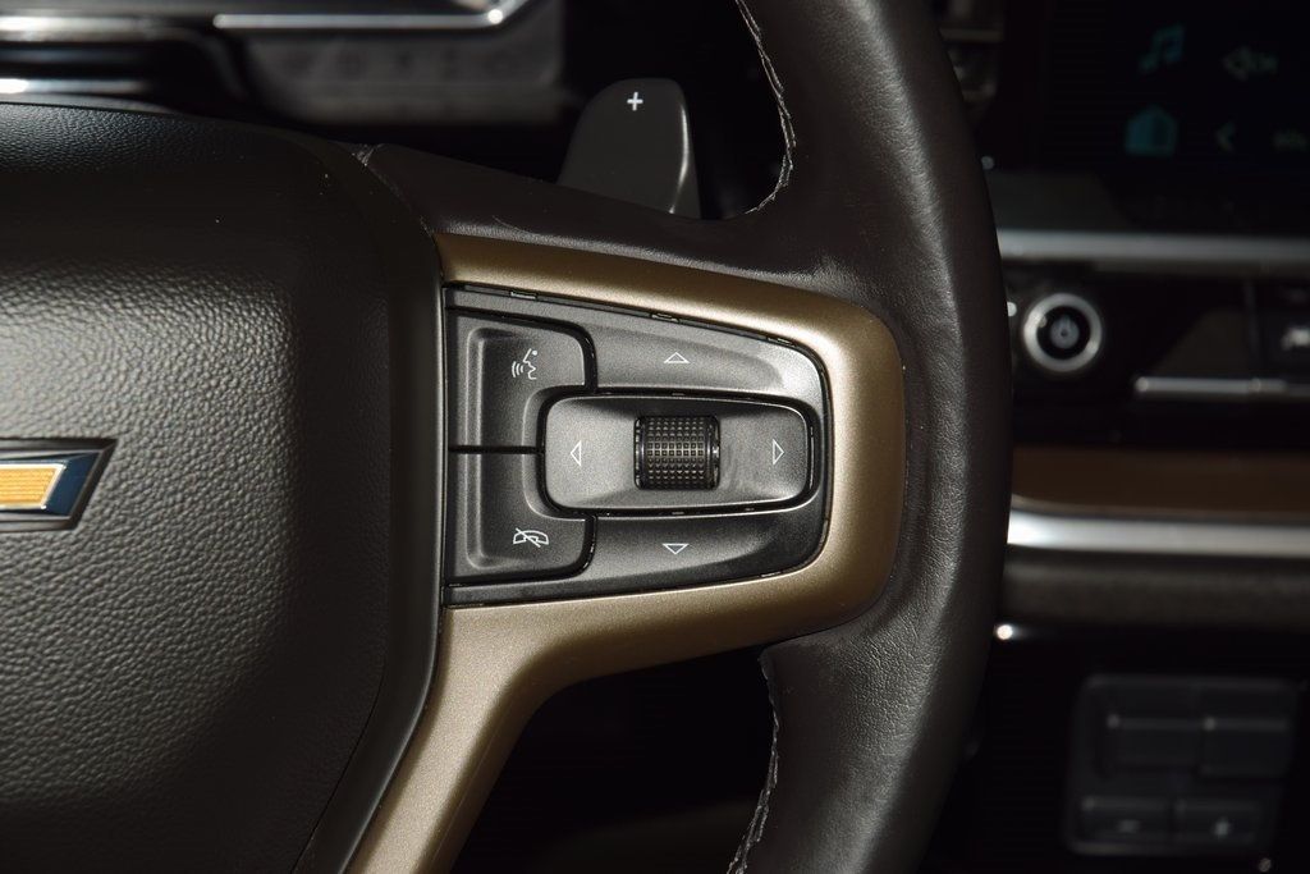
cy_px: 437
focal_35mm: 105
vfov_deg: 13.0
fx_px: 3821
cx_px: 655
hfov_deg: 19.5
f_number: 8
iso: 100
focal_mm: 70
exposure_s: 1/125
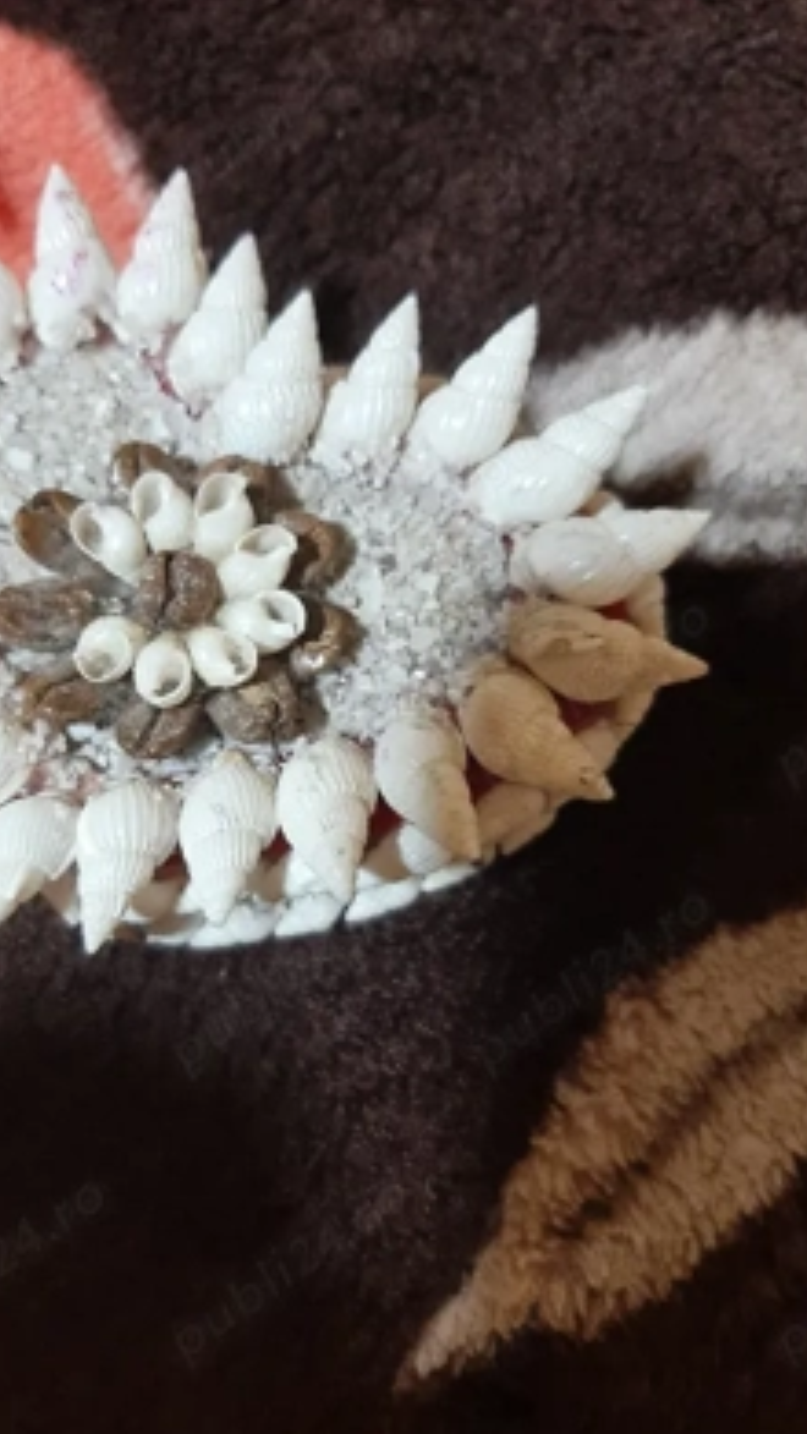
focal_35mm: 29
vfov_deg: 66.1
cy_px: 726
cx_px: 326
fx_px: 1103
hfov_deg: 40.0
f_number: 1.7
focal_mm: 3.93
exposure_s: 1/33
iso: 200
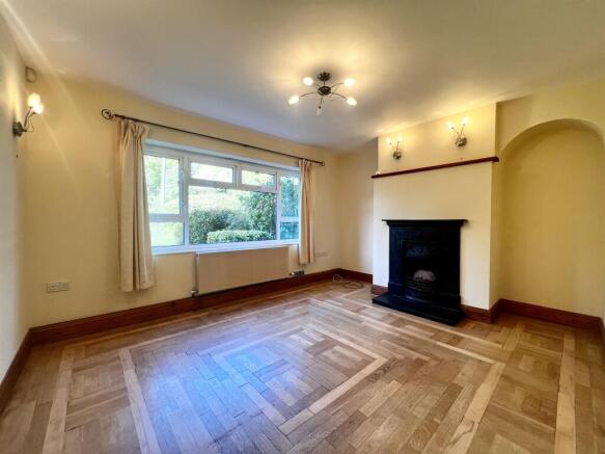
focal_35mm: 13
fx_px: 227
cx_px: 302
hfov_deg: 106.2
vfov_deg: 89.9
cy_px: 227
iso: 100
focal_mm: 1.57
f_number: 1.8
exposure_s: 1/100
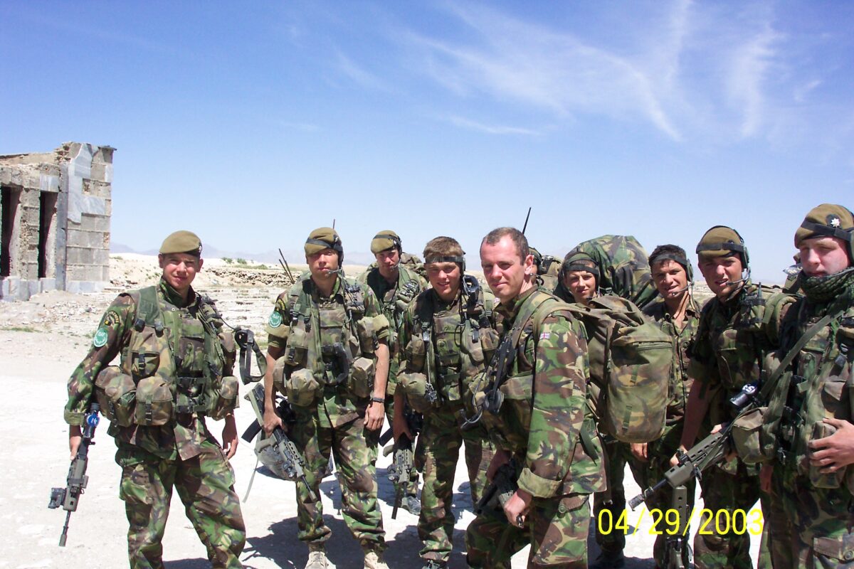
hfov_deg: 54.4
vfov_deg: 37.9
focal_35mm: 35
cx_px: 427
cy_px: 284
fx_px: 830
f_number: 9.5
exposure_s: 1/180
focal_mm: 7.5
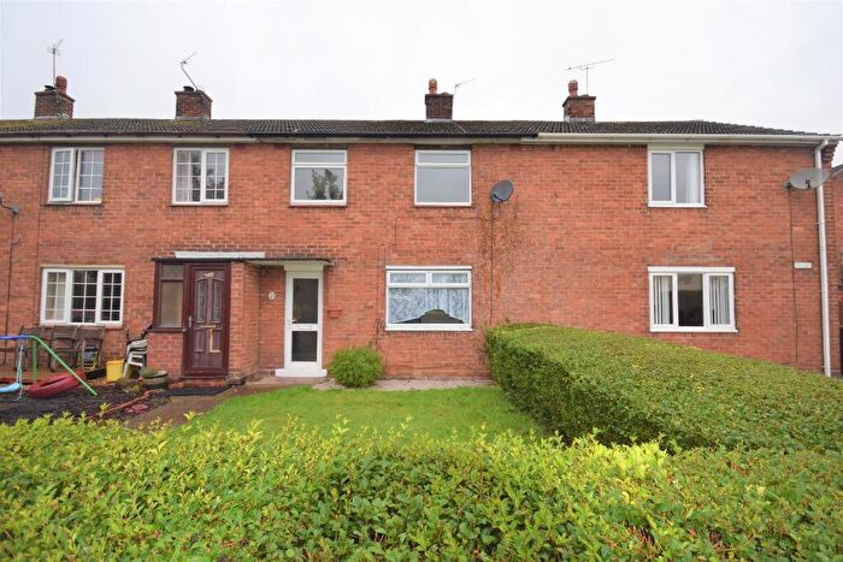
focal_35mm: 15
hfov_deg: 100.4
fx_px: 351
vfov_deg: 77.4
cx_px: 422
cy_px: 281
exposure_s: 1/200
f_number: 6.3
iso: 100
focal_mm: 10
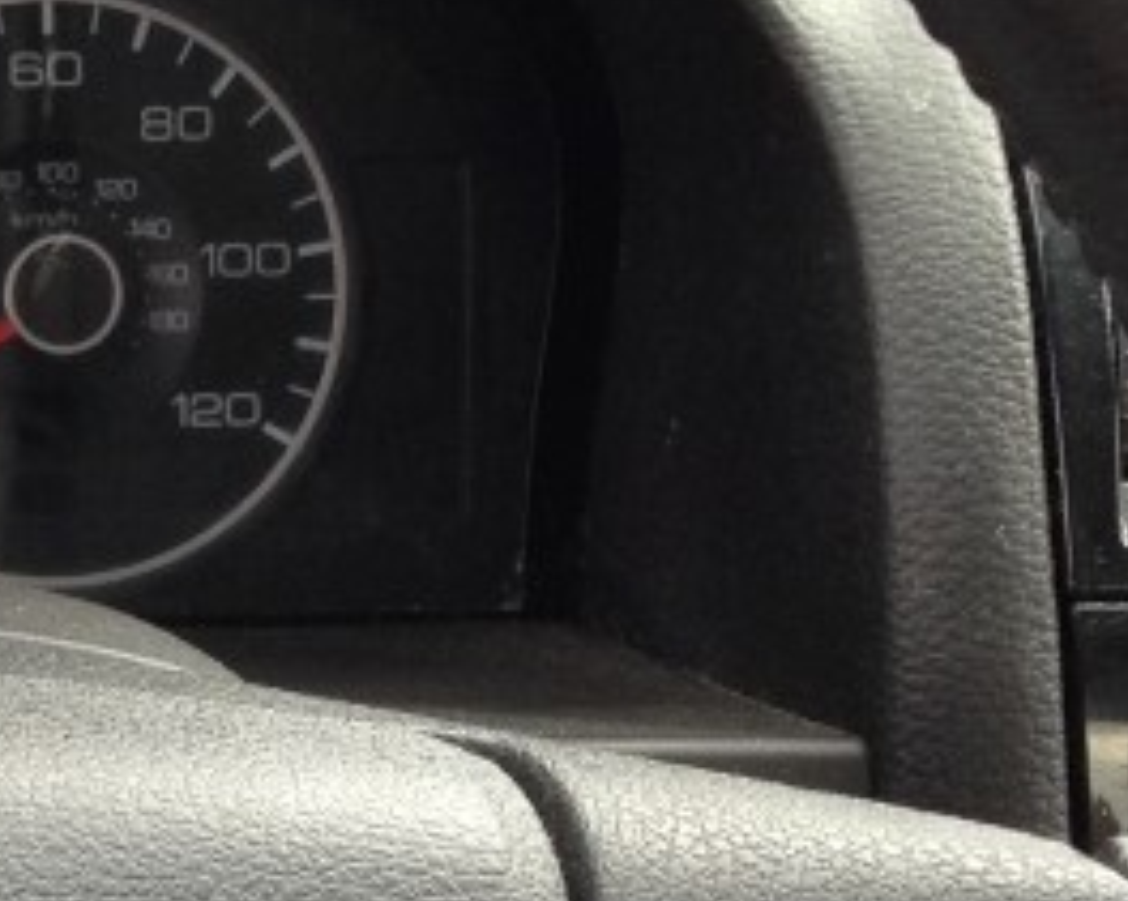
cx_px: -201
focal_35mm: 125
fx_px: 4172
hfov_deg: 14.9
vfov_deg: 12.3
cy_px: 786
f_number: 2.4
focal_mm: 4.12
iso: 100
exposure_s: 1/120
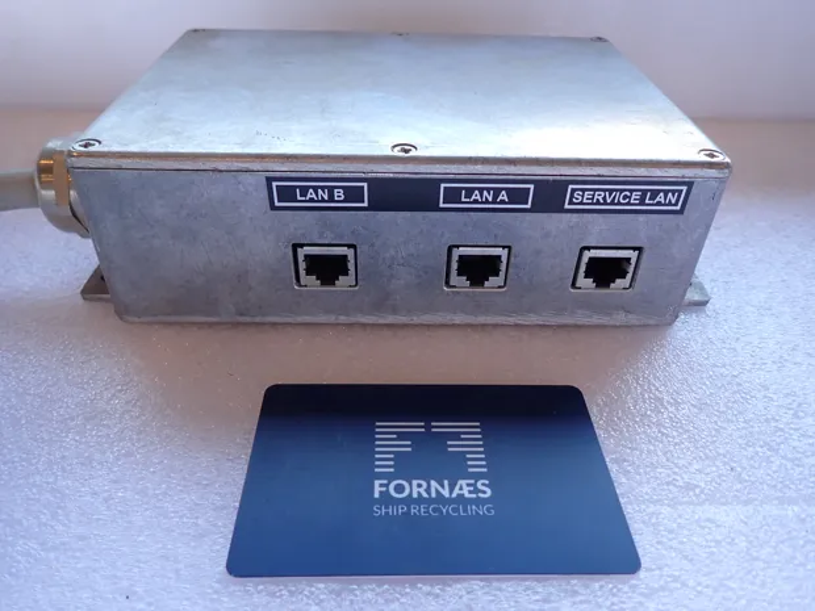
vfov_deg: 54.9
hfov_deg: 69.4
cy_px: 306
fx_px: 589
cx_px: 408
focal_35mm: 25
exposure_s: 1/125
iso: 125
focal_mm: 4.5
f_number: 2
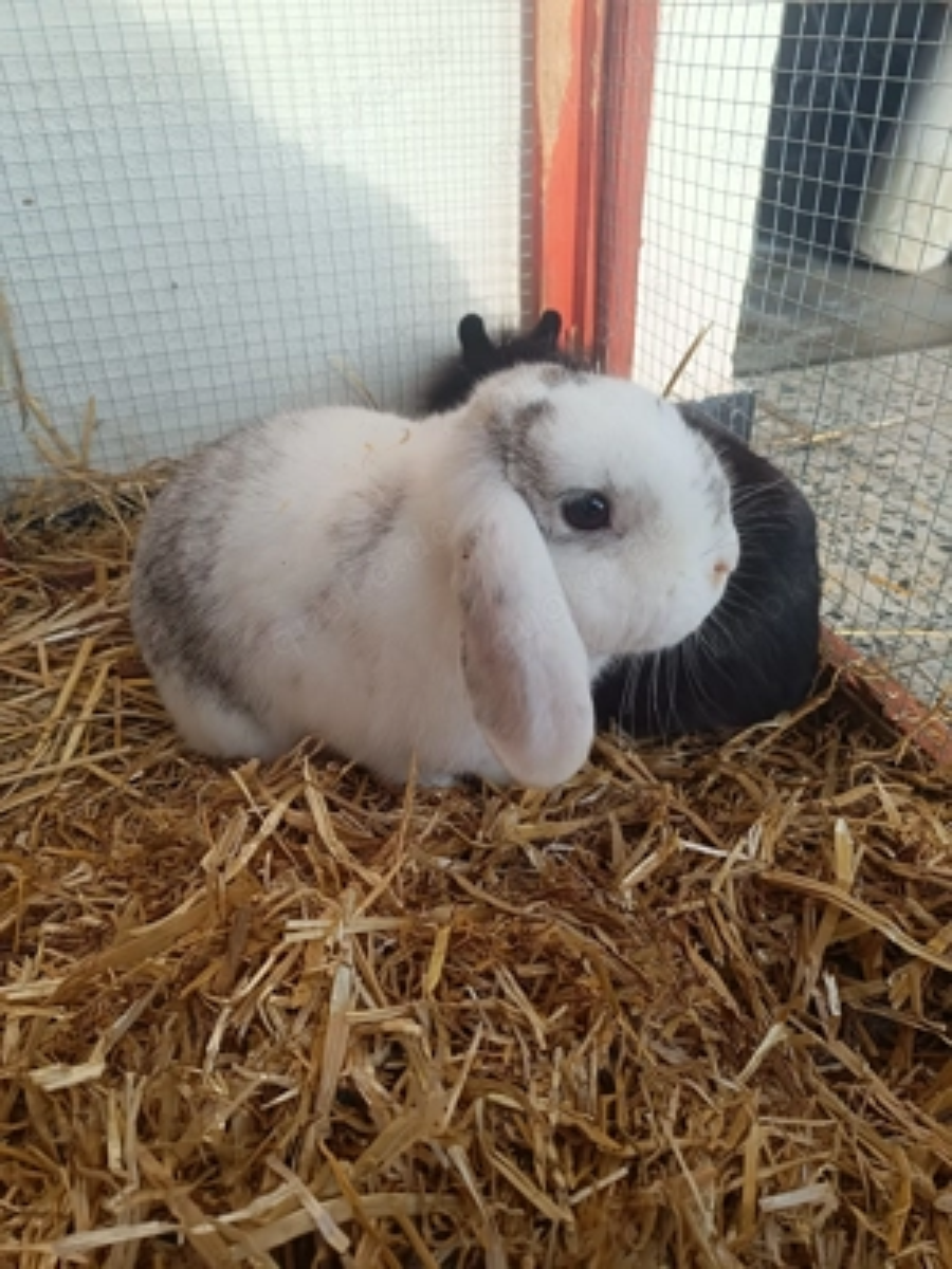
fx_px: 880
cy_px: 634
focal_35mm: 24
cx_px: 476
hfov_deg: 56.8
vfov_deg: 71.6
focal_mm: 5.59
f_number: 1.88
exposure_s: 1/153
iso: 51
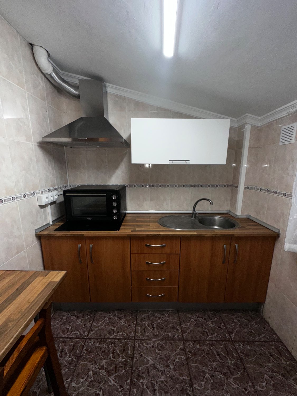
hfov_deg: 85.7
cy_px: 198
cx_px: 148
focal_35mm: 14
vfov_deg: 102.1
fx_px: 160
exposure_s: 1/122
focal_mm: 2.22
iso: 50
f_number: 2.2
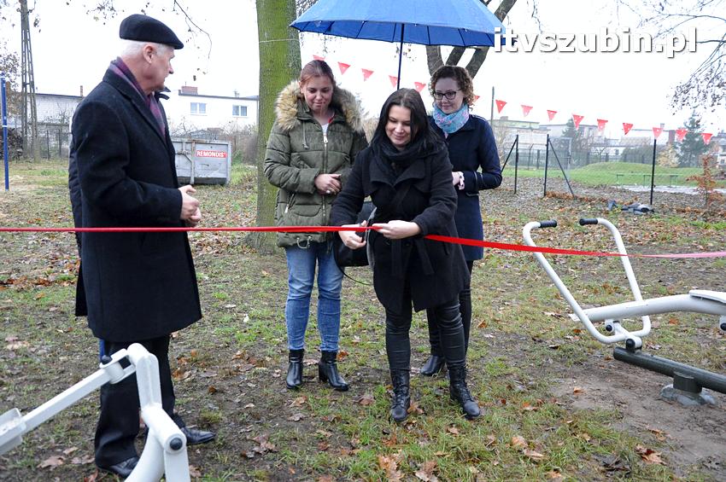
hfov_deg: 57.3
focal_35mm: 33
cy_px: 241
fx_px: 665
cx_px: 363
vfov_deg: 39.9
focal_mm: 22
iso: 2000
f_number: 4.5
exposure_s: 1/80
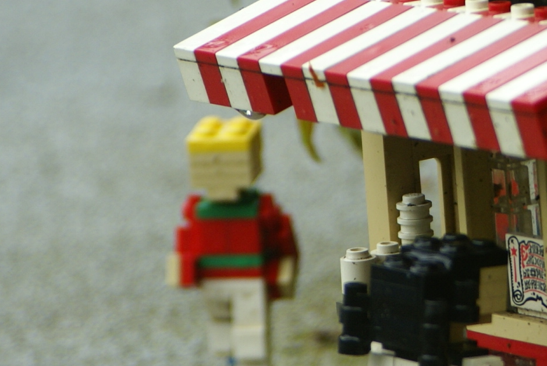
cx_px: 528
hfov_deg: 4.9
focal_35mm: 416
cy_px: 210
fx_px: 6325
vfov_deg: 3.3
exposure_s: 1/160
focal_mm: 90
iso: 160
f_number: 5.6
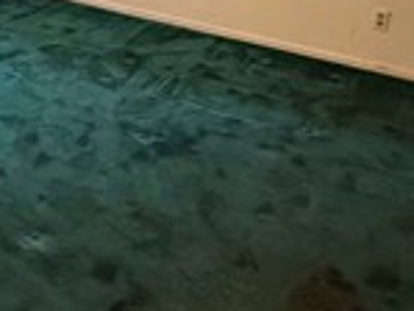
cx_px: 14
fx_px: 718
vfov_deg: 22.2
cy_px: -81
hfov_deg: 30.2
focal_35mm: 60
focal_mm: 2.22
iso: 400
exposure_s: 1/60
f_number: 2.2
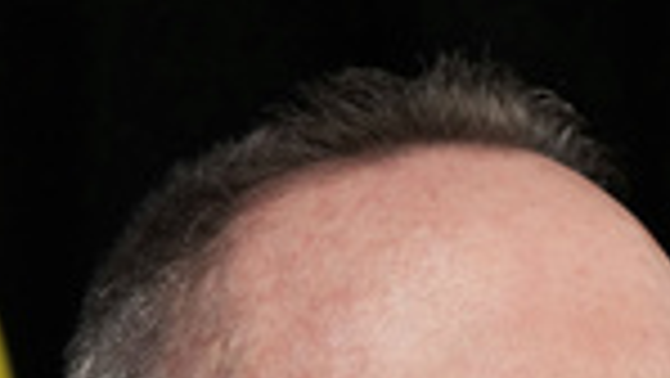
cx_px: -4
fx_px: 11270
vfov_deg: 1.9
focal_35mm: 634
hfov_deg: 3.4
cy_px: 574
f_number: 5.6
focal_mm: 176
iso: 2000
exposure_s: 1/80
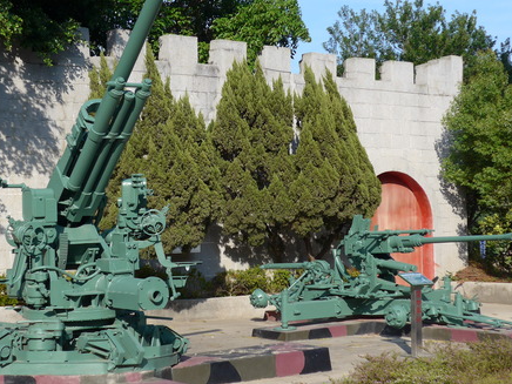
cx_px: 229
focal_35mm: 72
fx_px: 1065
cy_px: 160
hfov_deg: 27.0
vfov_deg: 20.4
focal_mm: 10.1
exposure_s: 1/800
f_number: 3.2
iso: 80
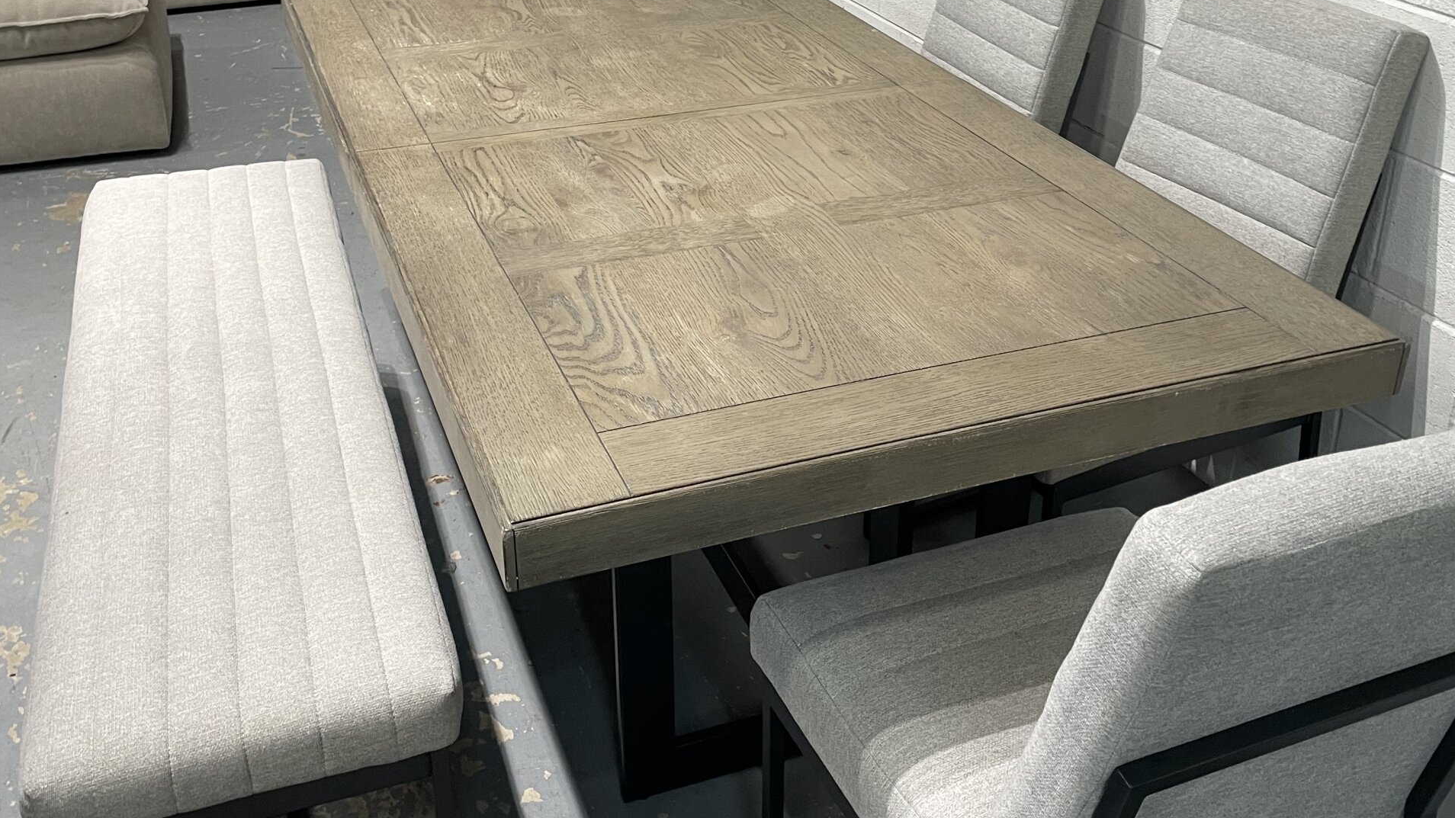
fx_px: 1466
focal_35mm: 38
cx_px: 731
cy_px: 281
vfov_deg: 31.0
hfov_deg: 52.8
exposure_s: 1/60
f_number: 1.6
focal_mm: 4.2
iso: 100
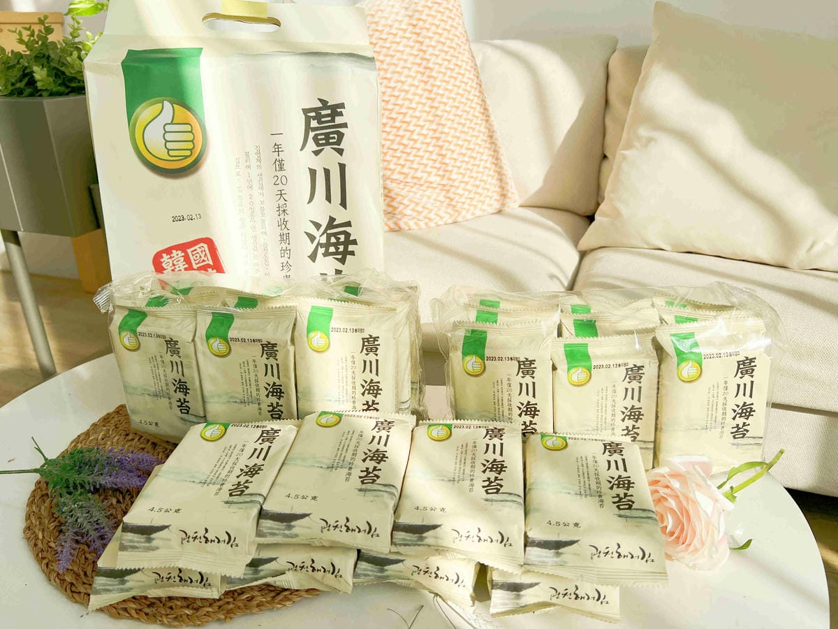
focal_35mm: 26
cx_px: 419
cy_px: 314
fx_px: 629
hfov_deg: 67.3
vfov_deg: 53.1
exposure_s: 1/1972
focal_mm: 5.7
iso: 50
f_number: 1.5
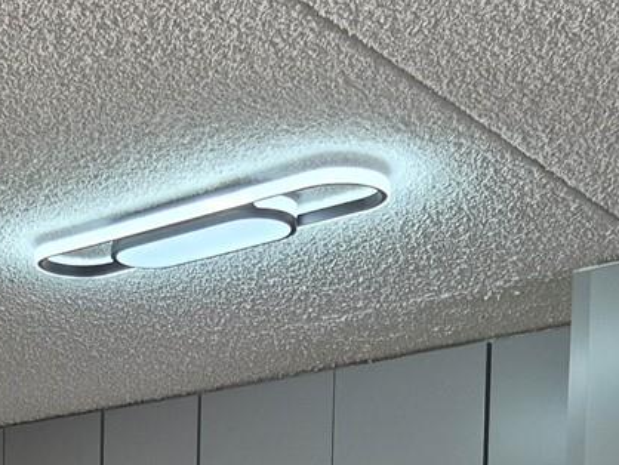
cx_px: 169
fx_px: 1575
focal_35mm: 88
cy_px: 859
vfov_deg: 14.6
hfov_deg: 22.1
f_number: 1.8
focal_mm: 5.4
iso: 80
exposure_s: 1/120
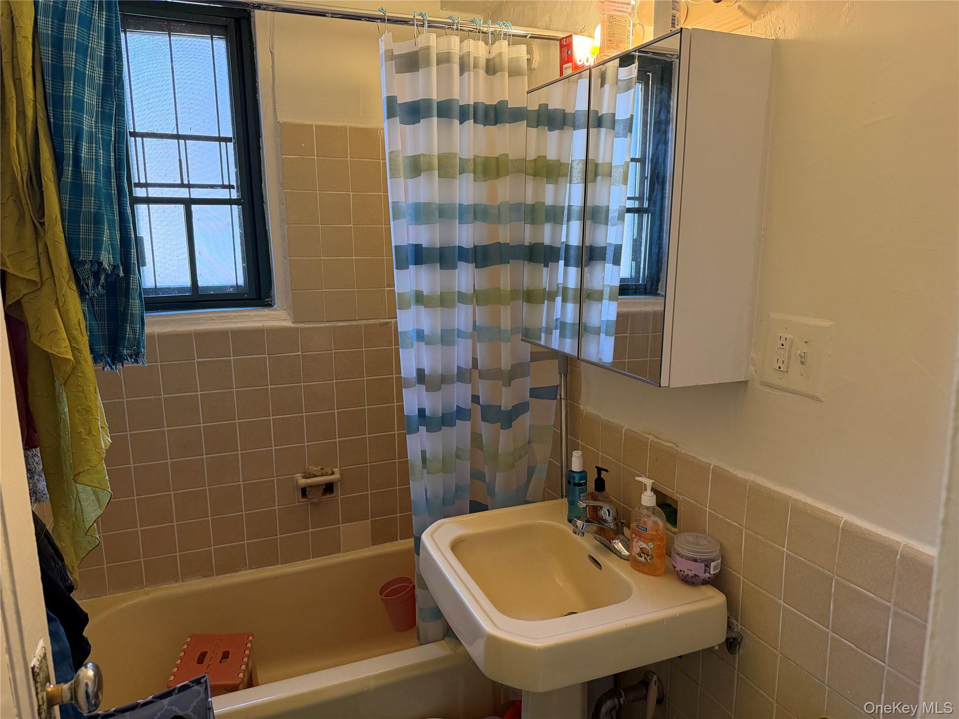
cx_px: 480
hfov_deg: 71.6
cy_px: 360
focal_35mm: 24
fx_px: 665
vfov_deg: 56.8
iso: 250
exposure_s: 1/60
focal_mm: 6.76
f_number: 1.78
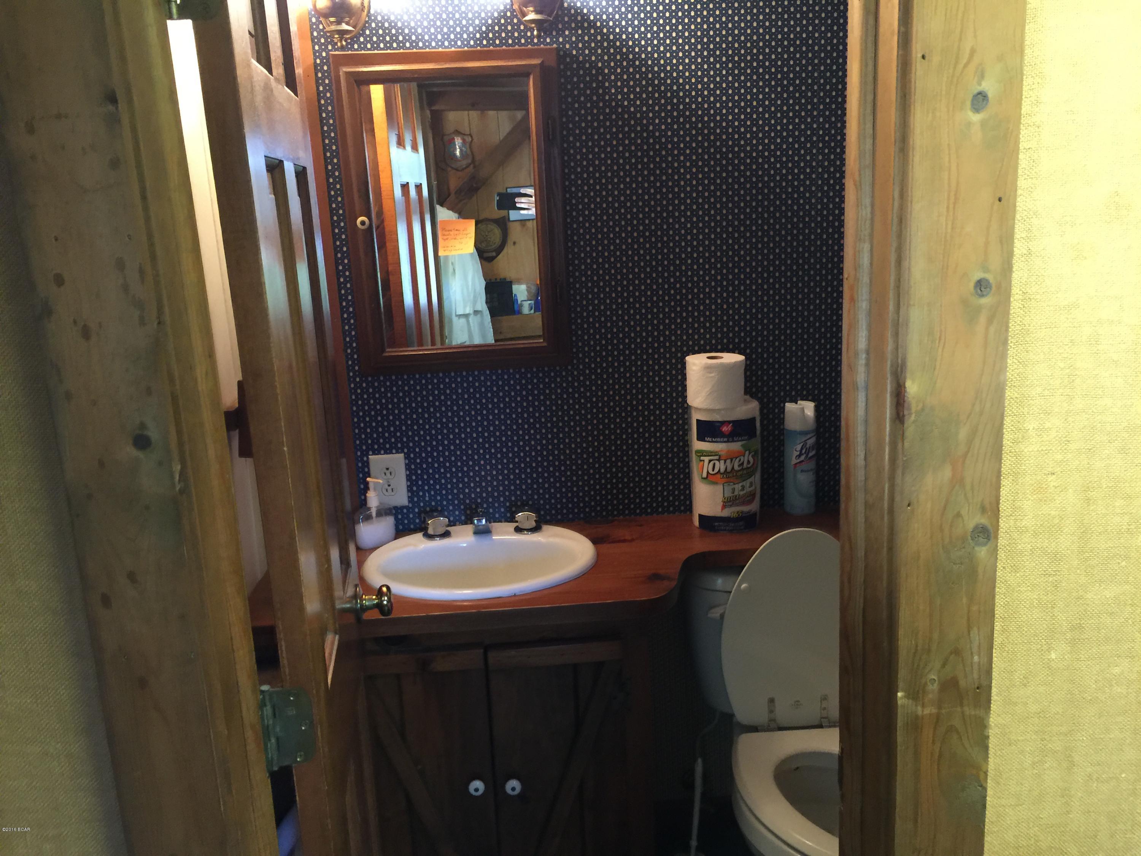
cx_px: 570
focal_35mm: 29
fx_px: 956
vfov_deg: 48.2
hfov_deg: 61.7
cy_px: 428
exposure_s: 1/4
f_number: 2.2
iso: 64
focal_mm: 4.15
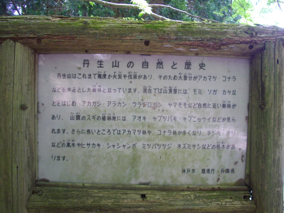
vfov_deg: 38.7
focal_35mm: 37
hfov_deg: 50.1
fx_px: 304
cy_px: 106
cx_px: 142
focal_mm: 6.2
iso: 200
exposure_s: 1/80
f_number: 2.8
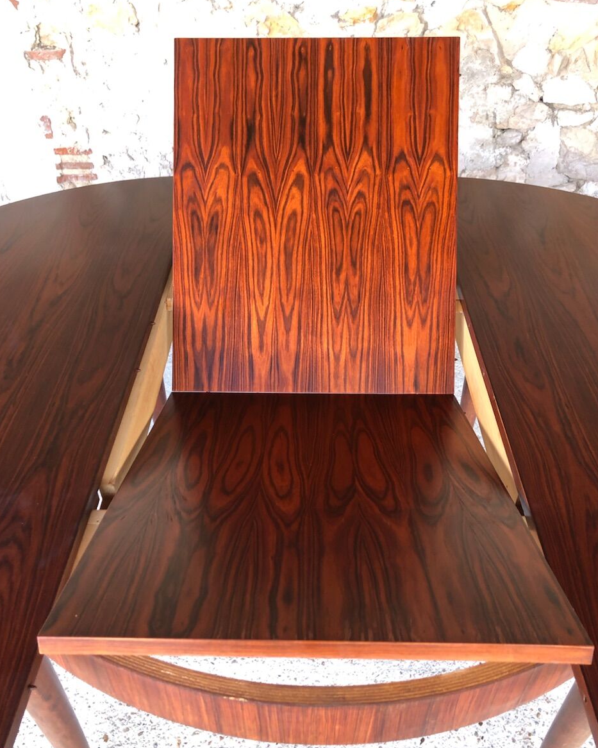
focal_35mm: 30
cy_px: 392
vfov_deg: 58.7
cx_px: 292
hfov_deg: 48.5
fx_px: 664
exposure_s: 1/20
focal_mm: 3.99
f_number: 1.8
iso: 40
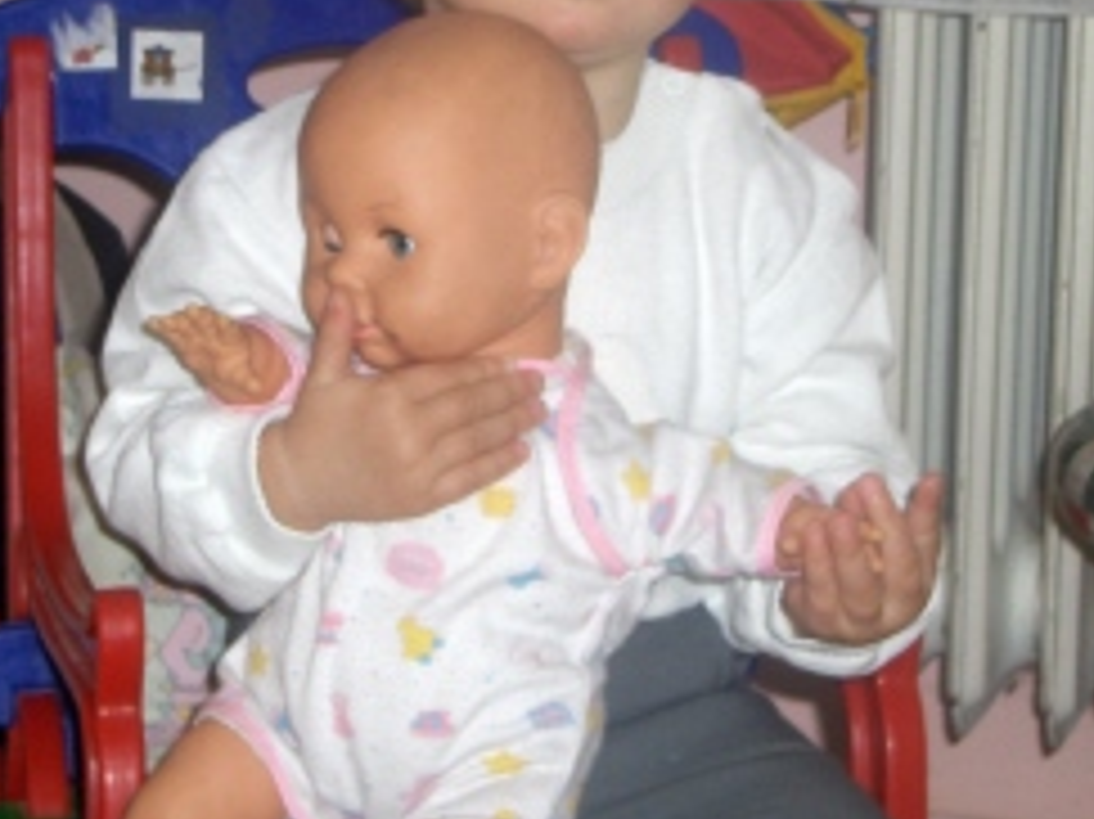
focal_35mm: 115
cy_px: 212
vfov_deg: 12.8
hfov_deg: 17.1
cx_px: 437
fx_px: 3633
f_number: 3.5
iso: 100
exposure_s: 1/90
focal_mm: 10.19
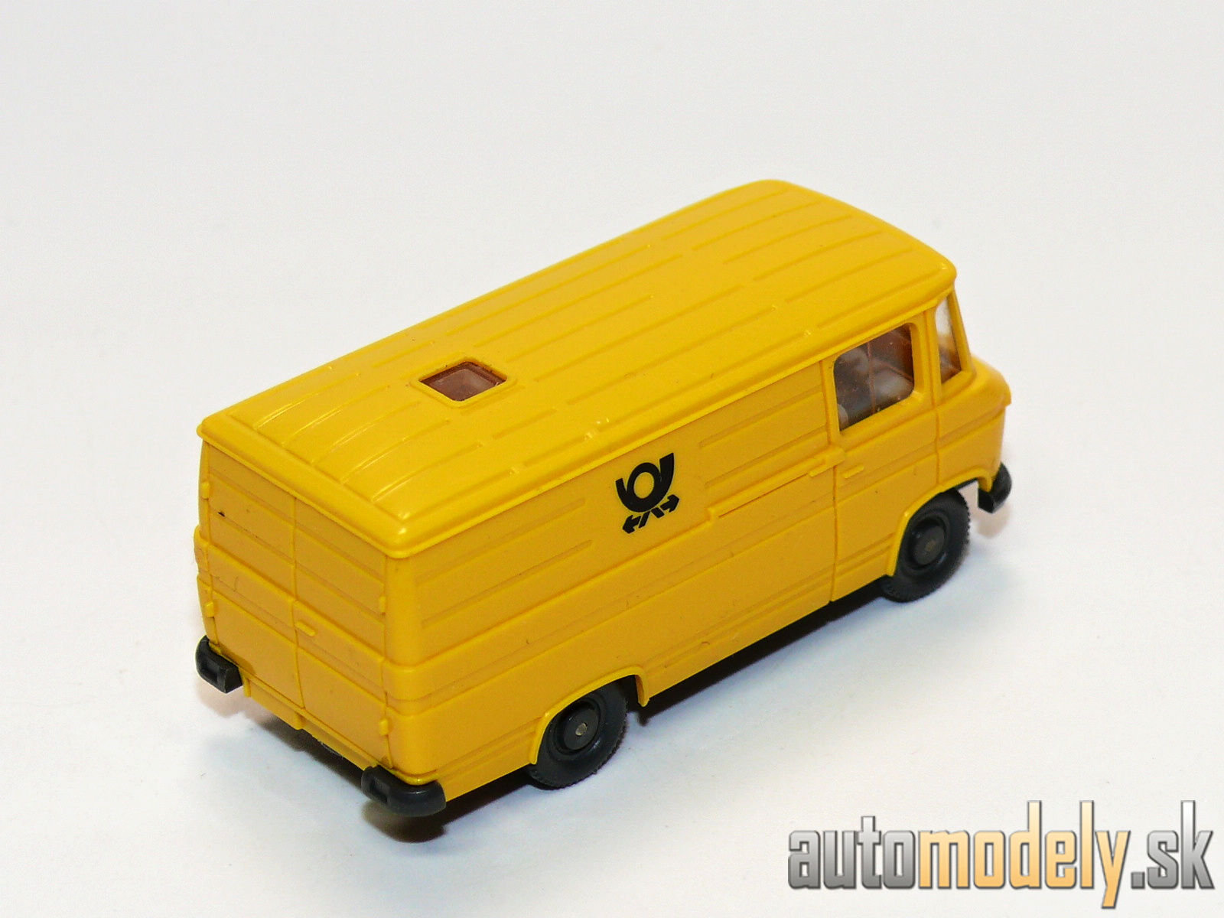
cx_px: 612
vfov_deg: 13.5
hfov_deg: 17.9
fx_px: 3890
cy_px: 459
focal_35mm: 110
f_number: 4
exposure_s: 1/30
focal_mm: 14
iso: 100
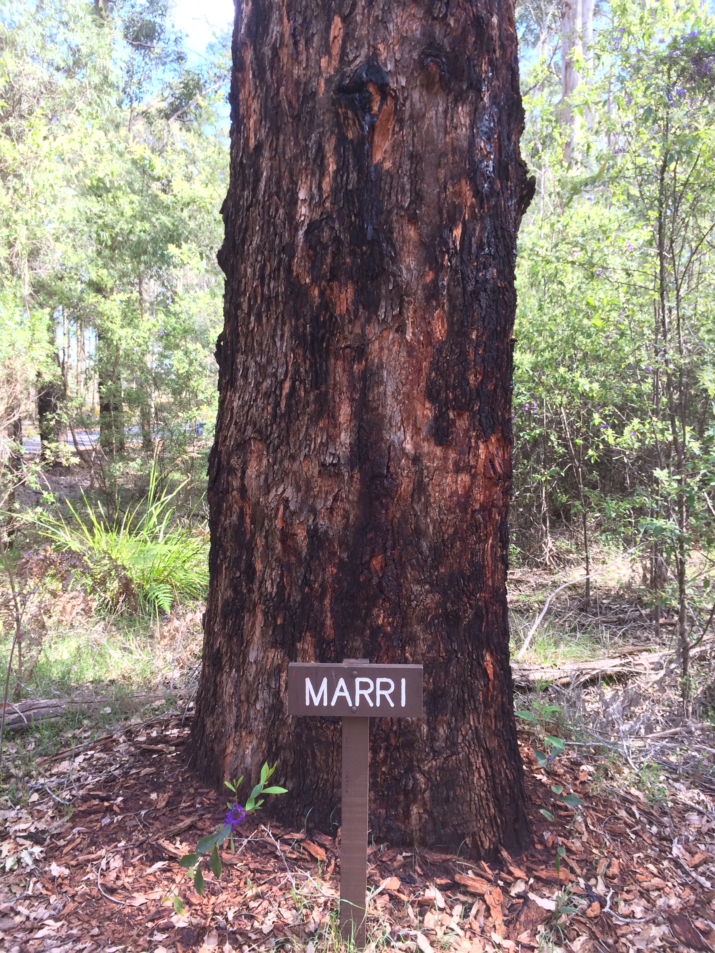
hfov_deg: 46.8
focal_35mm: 30
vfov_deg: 60.0
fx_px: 826
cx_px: 358
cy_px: 476
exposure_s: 1/120
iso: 64
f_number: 2.2
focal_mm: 4.12
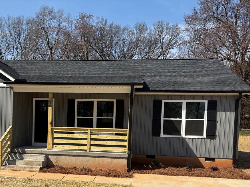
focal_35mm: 38
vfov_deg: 37.0
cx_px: 82
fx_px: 274
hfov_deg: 48.1
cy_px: 135
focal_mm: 5.96
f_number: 1.6
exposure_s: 1/4065
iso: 50
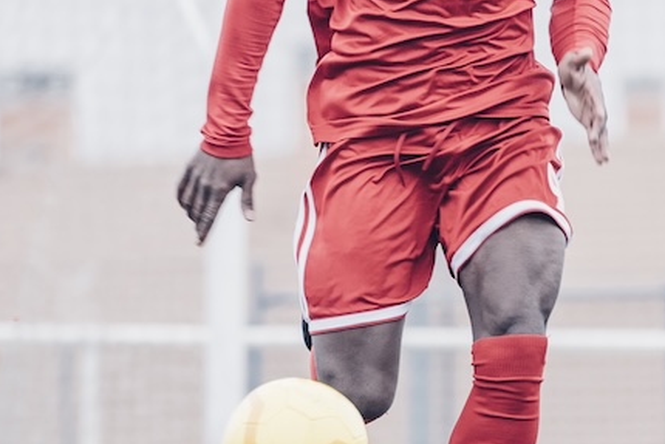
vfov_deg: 2.0
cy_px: 105
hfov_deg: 3.0
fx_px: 12897
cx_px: 413
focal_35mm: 698
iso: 1000
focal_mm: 200
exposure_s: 1/500
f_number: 4
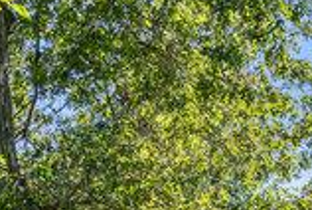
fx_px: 877
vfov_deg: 11.4
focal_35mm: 101
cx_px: 320
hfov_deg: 19.5
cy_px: 498
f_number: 5.6
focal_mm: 16
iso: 125
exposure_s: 1/200
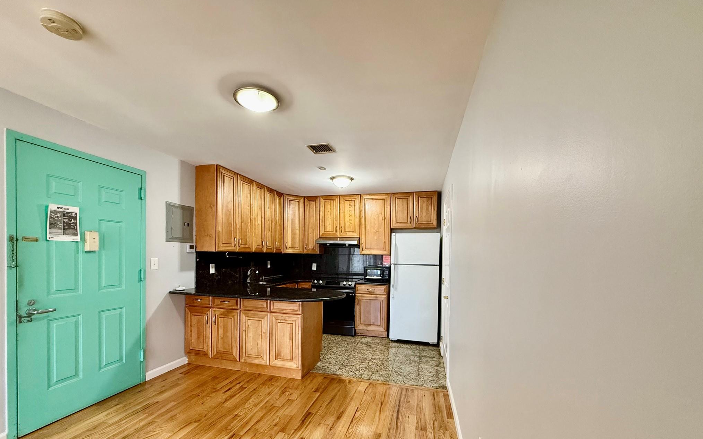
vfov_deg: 74.1
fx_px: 287
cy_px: 261
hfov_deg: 101.5
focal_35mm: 15
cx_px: 349
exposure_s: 1/60
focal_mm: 2.22
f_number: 2.2
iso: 250
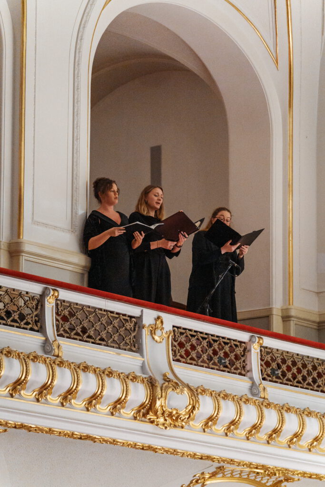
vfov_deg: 10.4
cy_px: 244
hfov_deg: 6.9
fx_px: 2680
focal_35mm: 198
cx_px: 162
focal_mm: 198
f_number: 2.8
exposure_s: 1/100
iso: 3200
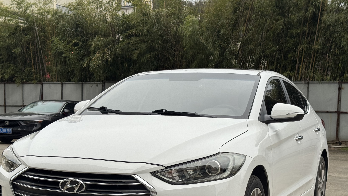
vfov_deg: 18.7
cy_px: 154
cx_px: 160
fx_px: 591
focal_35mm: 64
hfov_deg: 32.8
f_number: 1.78
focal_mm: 6.76
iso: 50
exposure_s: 1/159
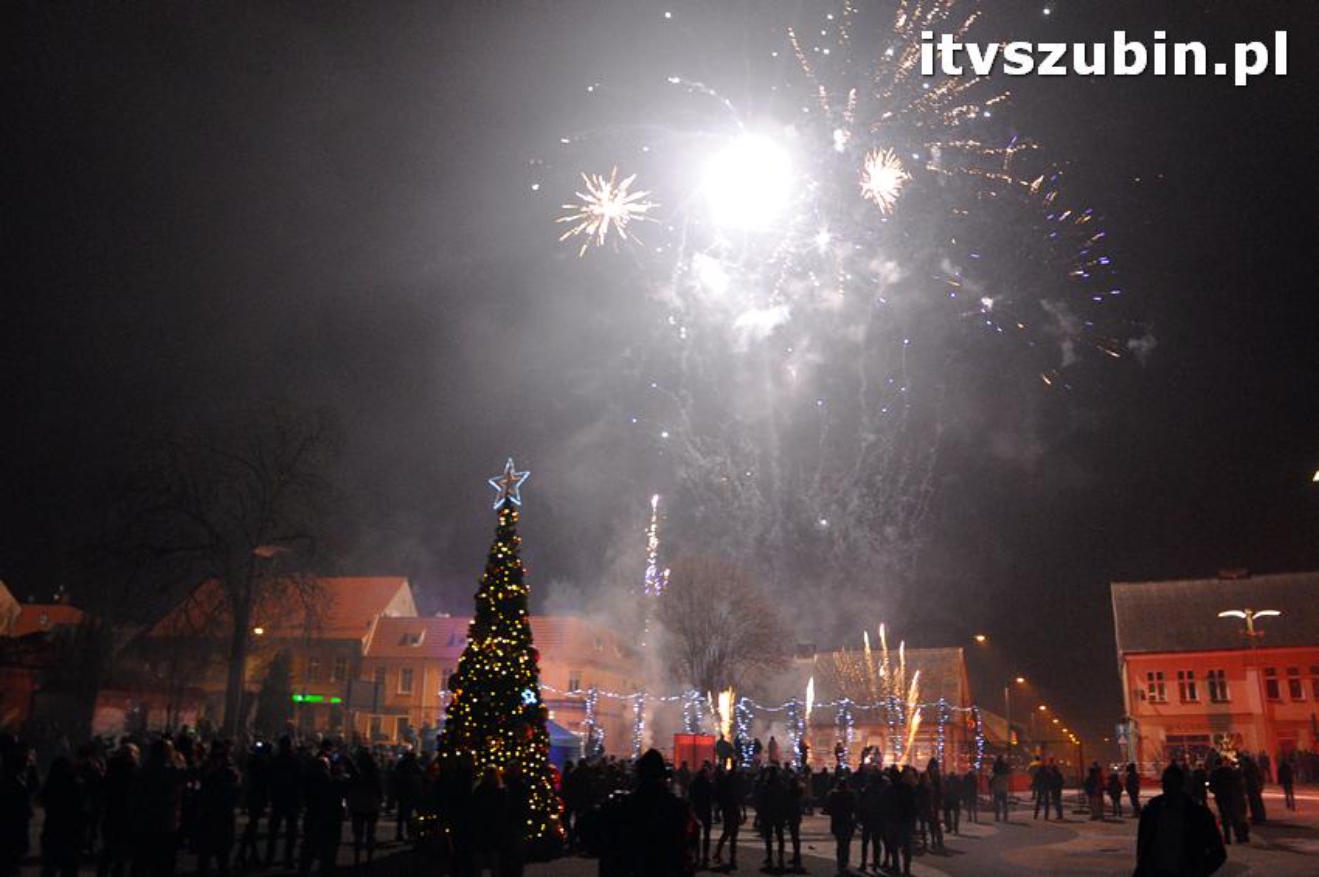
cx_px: 660
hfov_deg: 67.4
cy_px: 438
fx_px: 988
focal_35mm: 27
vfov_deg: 47.8
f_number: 3.5
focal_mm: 18
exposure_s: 1/80
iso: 3200
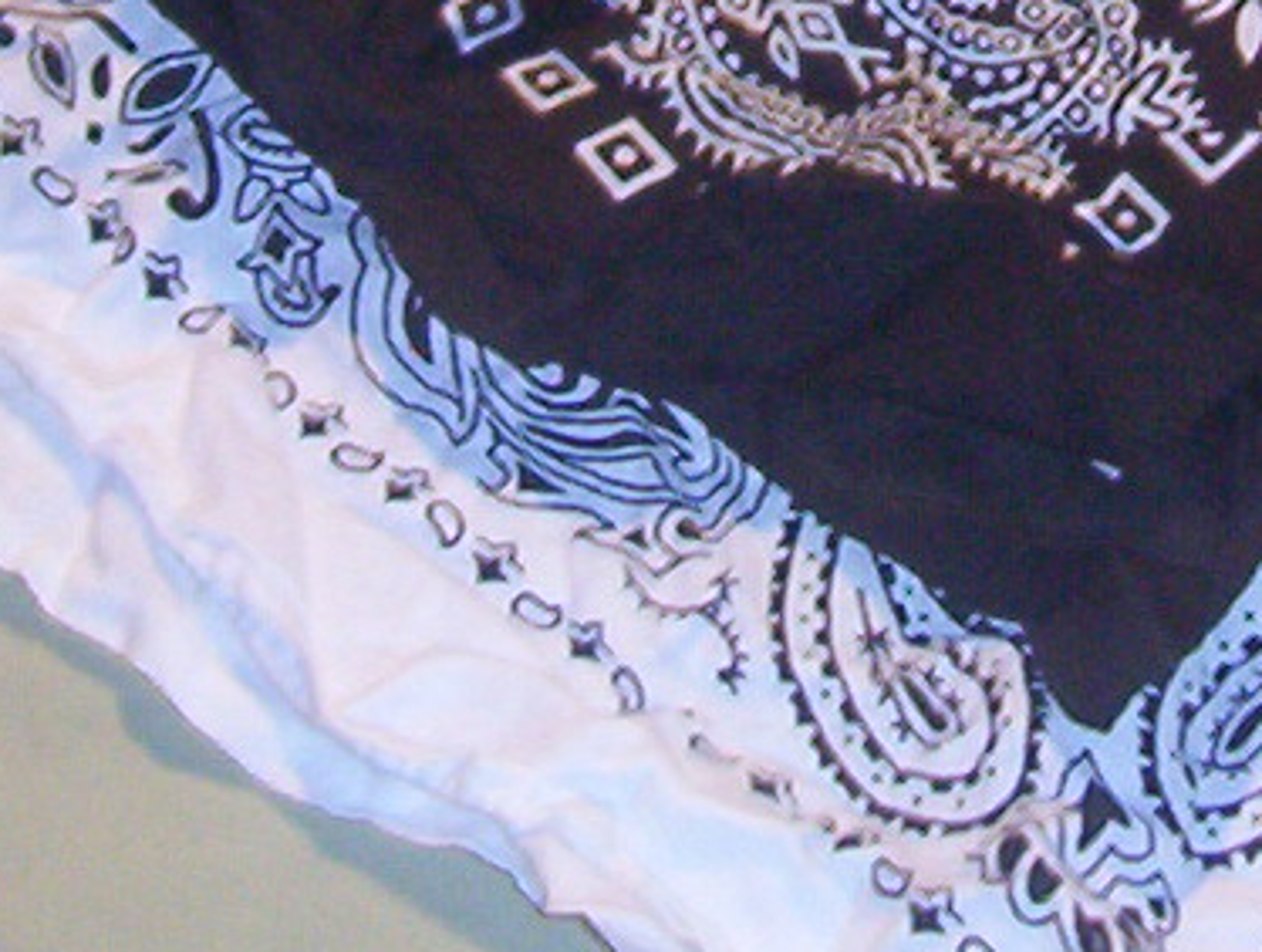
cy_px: -557
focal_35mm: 157
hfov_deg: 12.4
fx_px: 5735
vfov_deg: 9.2
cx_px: 1222
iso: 140
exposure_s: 1/30
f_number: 2.76
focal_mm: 5.54
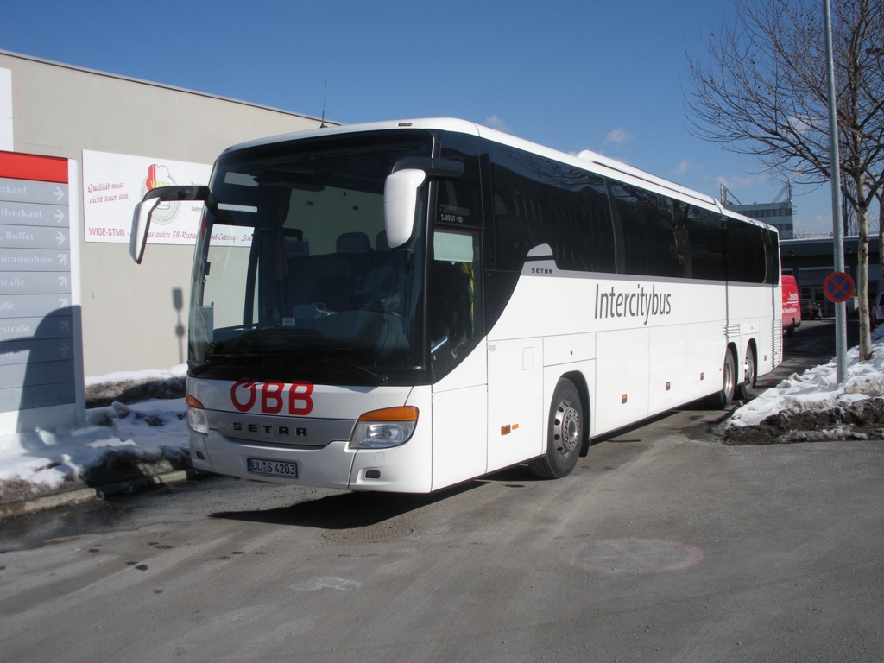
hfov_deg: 51.4
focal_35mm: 36
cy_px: 332
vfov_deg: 39.7
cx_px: 442
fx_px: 919
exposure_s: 1/573
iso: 64
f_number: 5.6
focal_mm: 6.3
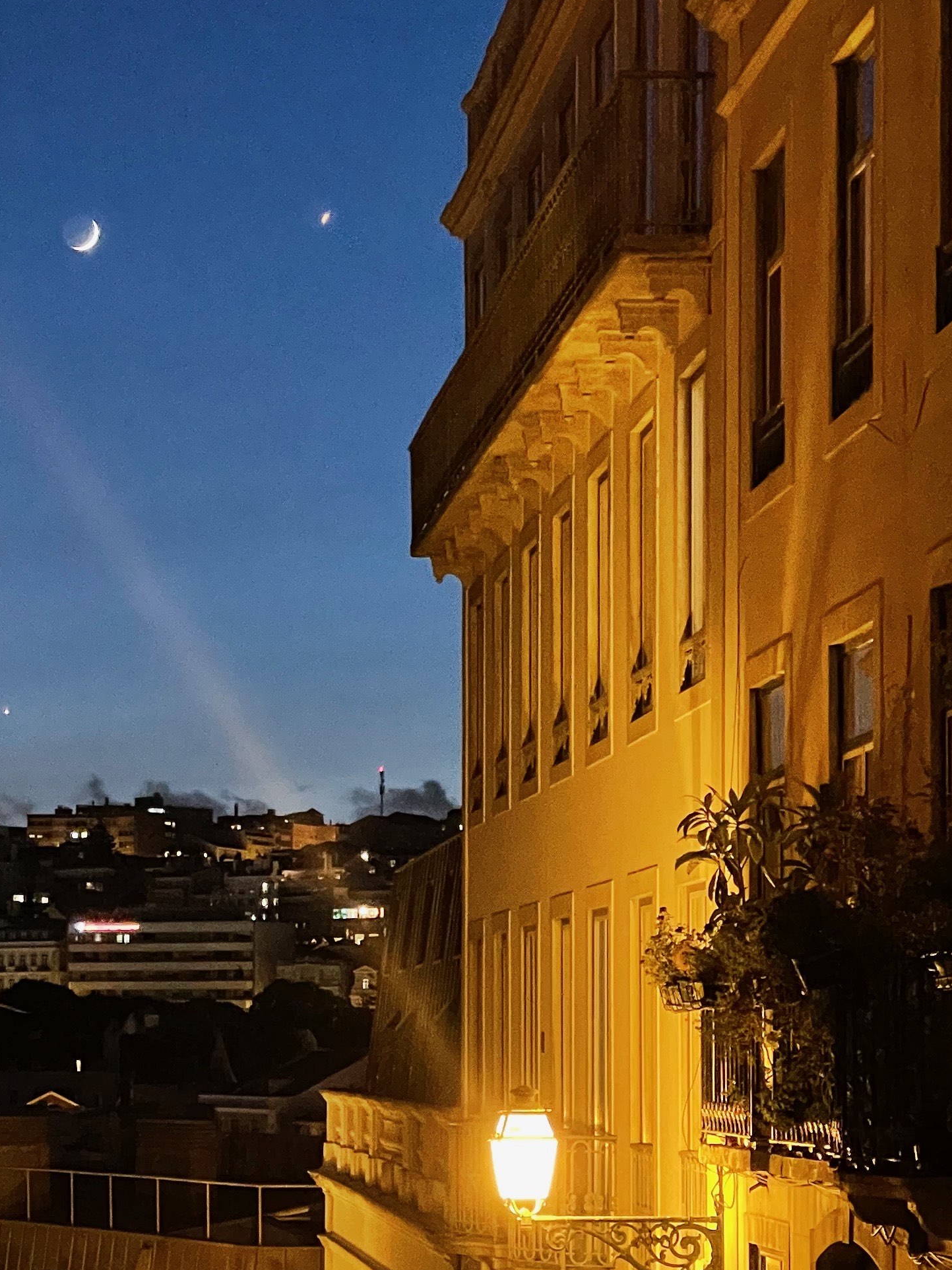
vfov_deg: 18.0
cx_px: 203
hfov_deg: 13.5
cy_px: 873
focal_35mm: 109
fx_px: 3997
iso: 1600
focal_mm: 6
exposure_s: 1/20
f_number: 2
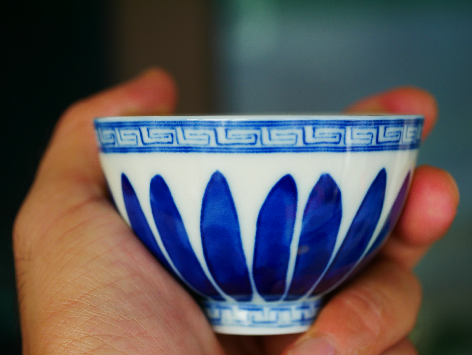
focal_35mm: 91
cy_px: 179
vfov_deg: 16.2
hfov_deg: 21.5
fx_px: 1241
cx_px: 238
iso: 200
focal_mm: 45
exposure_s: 1/320
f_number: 3.5
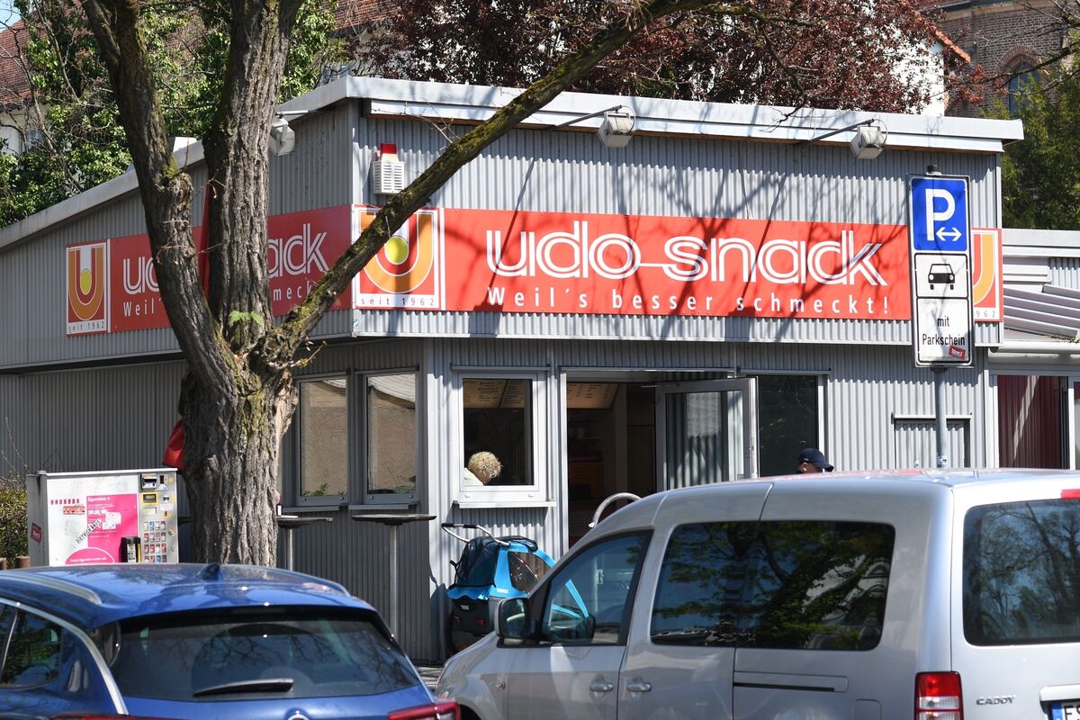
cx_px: 540
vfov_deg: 10.8
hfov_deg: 16.1
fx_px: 3810
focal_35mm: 127
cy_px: 360
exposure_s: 1/800
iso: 200
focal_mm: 85
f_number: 5.6
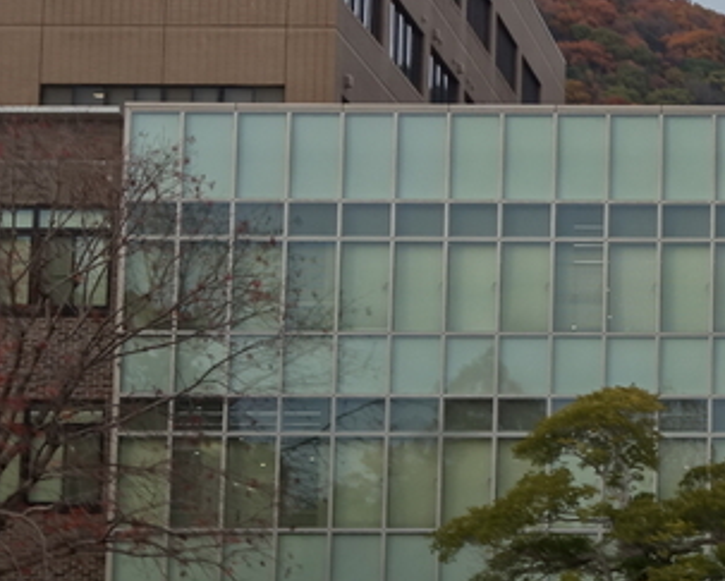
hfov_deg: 11.9
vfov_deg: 9.9
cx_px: 1017
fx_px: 3351
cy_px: 194
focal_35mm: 156
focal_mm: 15.45
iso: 125
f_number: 5.6
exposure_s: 1/125
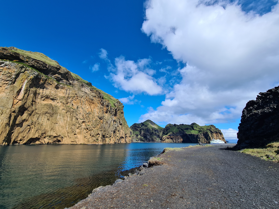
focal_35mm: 13
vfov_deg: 89.9
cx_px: 140
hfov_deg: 106.2
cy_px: 104
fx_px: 105
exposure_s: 1/1932
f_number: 2.2
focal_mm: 2.2
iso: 50
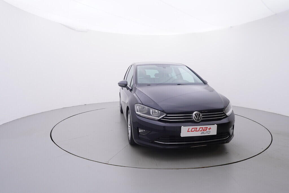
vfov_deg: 56.2
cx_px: 144
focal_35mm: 22
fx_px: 181
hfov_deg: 77.3
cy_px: 96
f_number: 5
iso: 200
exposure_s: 1/80
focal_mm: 15
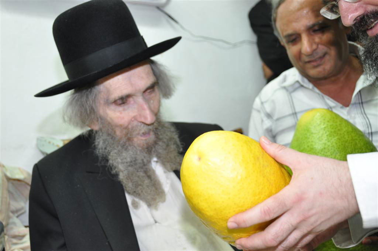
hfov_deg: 49.6
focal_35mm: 39
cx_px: 189
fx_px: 409
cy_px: 126
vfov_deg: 34.1
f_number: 4
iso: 450
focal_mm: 26
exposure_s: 1/60
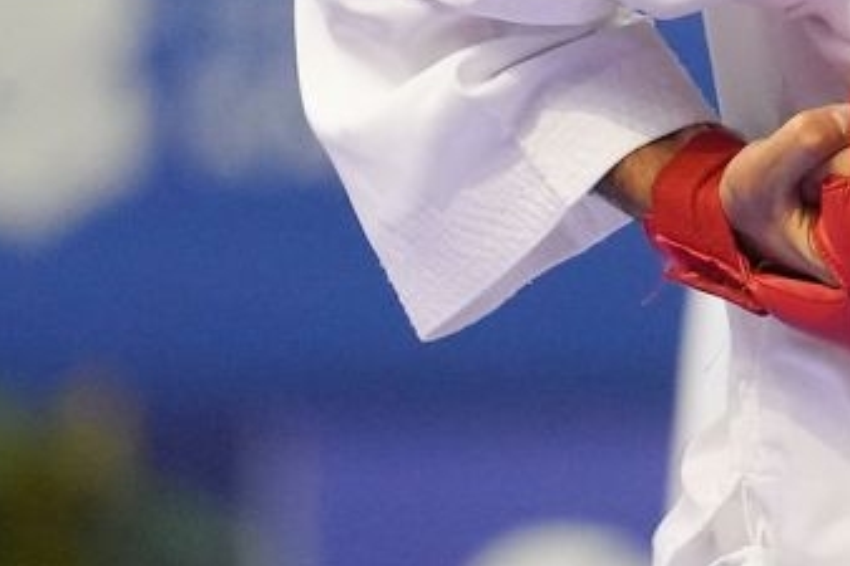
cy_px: -375
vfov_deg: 1.3
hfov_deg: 1.9
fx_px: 25156
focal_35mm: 1066
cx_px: 1436
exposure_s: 1/1000
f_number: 2.8
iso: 5000
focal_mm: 200
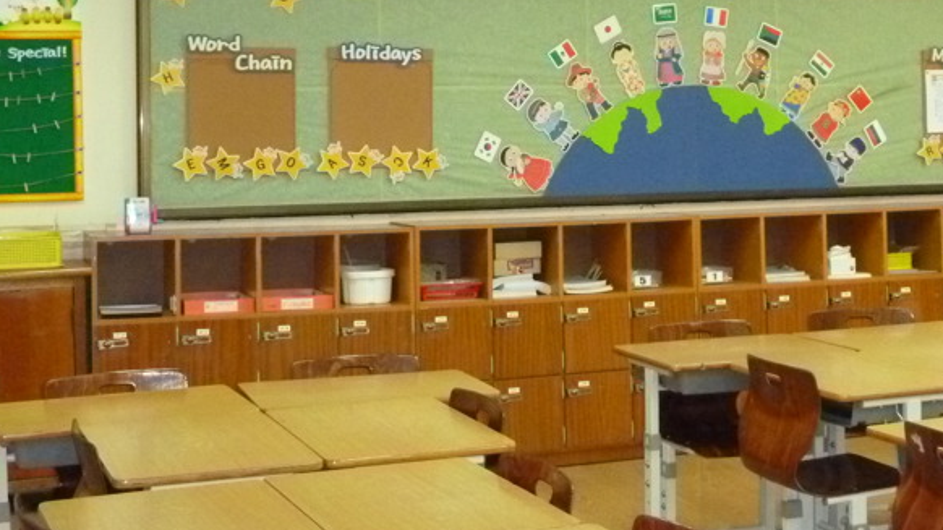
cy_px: 102
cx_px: 608
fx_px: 1600
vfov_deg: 18.6
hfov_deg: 32.6
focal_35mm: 64
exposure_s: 1/30
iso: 800
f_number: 4
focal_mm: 6.8
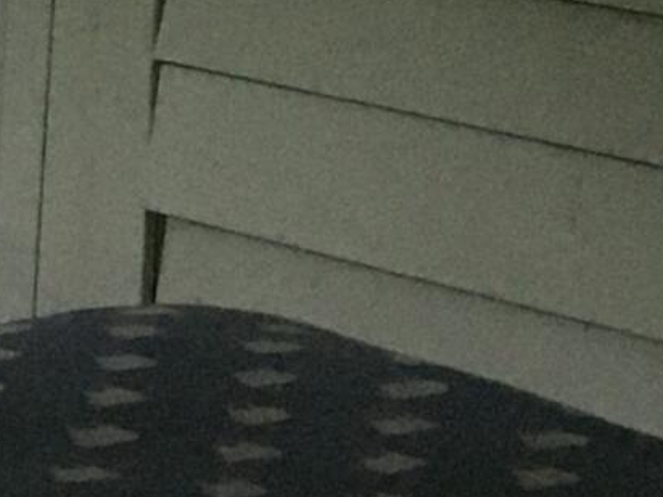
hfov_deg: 8.0
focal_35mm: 211
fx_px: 4041
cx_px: -1342
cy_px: -27
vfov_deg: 7.0
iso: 200
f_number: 2.2
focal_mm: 4.15
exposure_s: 1/30
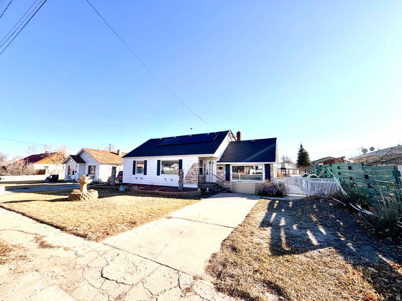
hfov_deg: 102.1
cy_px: 150
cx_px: 201
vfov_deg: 85.7
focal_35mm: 14
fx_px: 163
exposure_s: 1/770
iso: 25
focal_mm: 2.22
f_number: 2.2
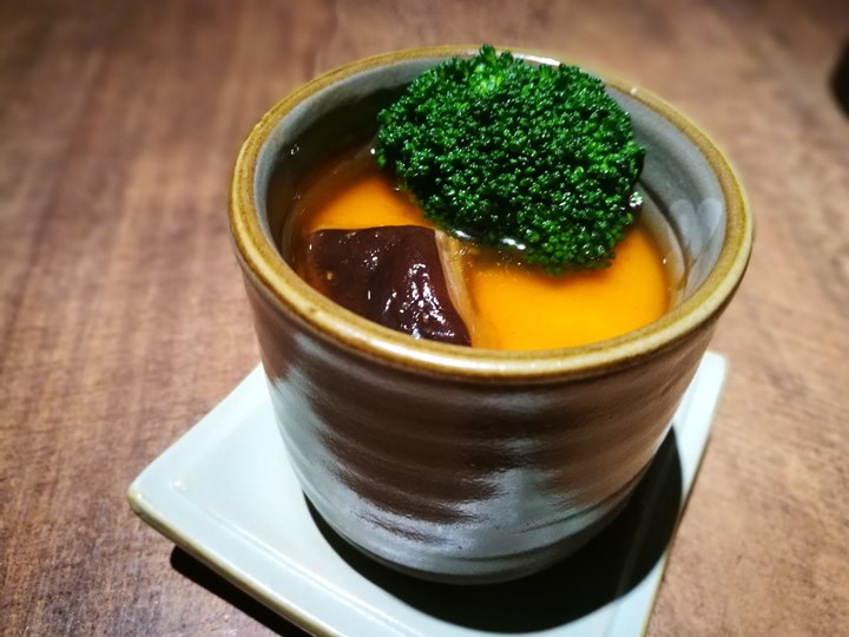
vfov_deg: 51.4
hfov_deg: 65.3
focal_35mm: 27
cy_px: 318
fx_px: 662
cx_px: 424
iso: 320
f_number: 4
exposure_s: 1/24
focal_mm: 4.5
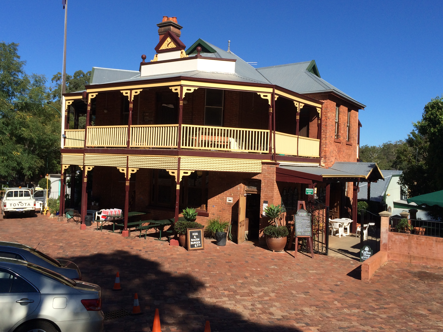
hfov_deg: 53.9
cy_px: 160
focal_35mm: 34
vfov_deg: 41.8
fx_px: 435
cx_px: 211
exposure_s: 1/2564
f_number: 2.2
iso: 40
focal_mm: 4.12
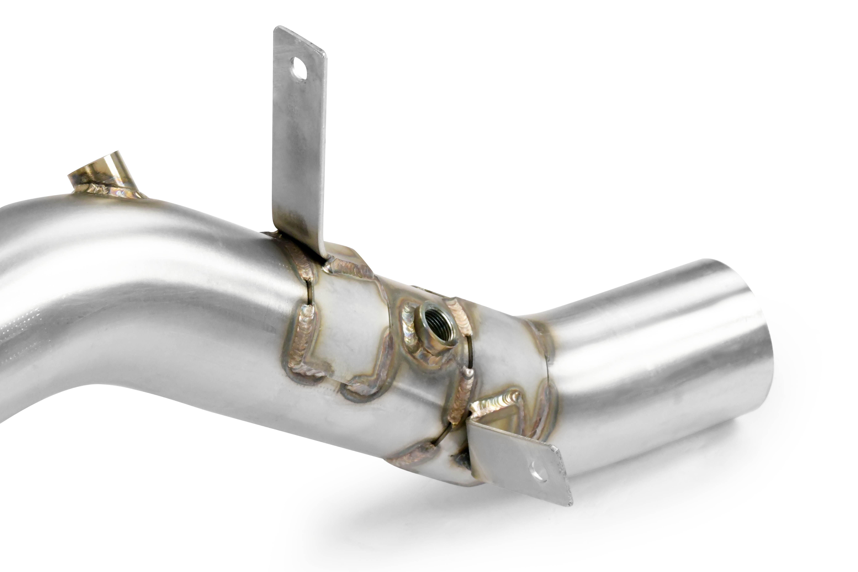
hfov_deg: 18.3
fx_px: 2669
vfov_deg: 12.2
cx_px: 429
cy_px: 286
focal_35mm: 112
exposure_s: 1/200
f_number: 14
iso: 4000
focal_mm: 75
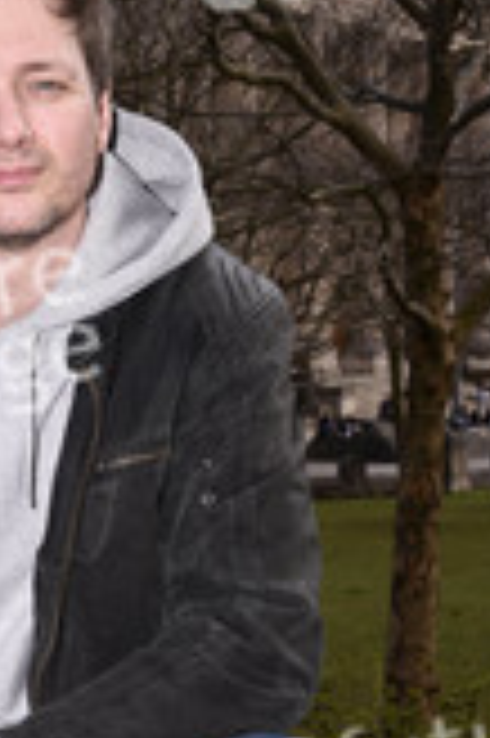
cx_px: 0
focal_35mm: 117
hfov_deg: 11.6
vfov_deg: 17.4
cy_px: 580
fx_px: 2394
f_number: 11
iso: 400
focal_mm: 48
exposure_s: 1/160
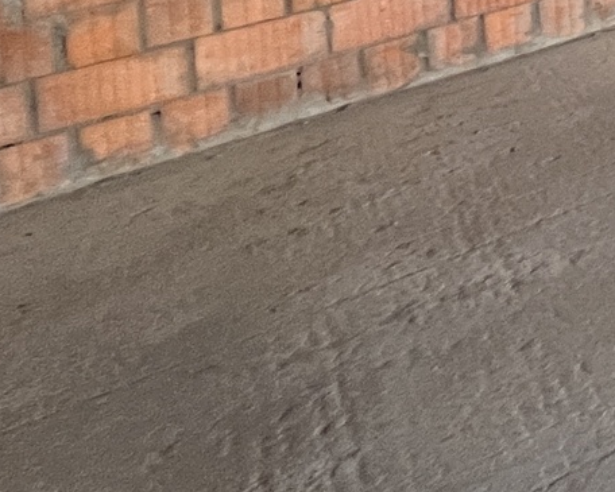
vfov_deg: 19.4
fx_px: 1038
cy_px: -412
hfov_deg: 16.9
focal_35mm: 57
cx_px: 1364
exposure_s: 1/99
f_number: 1.8
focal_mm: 1.57
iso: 125
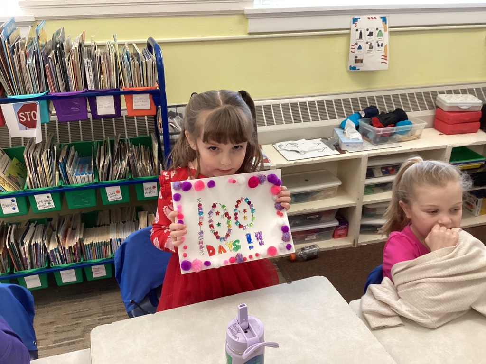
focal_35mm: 31
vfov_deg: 45.4
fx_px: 435
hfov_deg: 58.4
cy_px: 182
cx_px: 243
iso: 200
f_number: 2.4
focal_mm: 3.3
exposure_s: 1/60
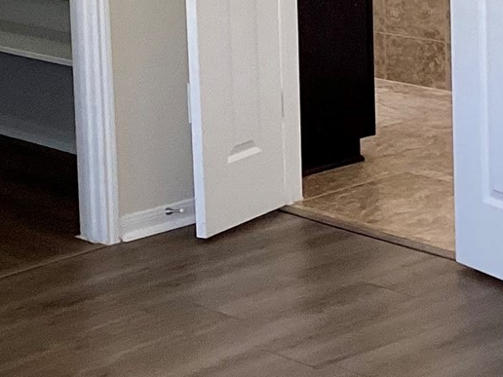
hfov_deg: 16.0
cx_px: 247
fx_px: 1787
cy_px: -36
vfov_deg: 11.9
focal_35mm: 123
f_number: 2.4
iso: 160
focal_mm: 3.3
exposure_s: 1/60
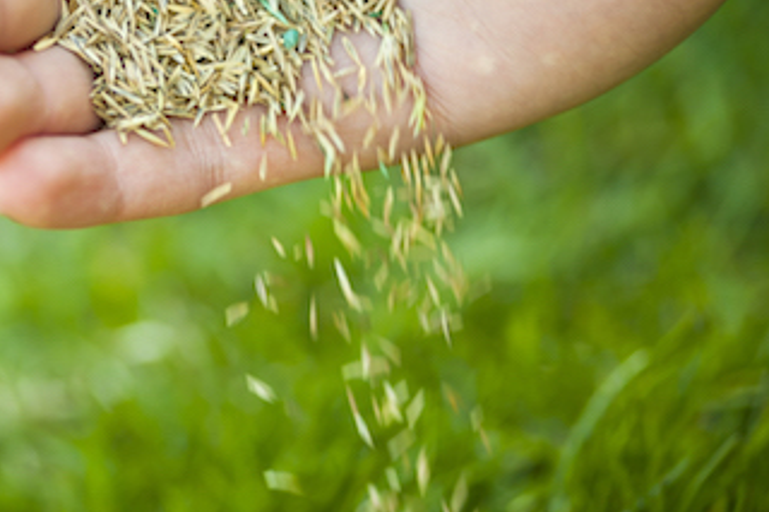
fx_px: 4910
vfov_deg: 6.0
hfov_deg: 8.9
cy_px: 25
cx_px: 173
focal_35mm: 230
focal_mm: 105
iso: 200
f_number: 3.2
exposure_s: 1/320
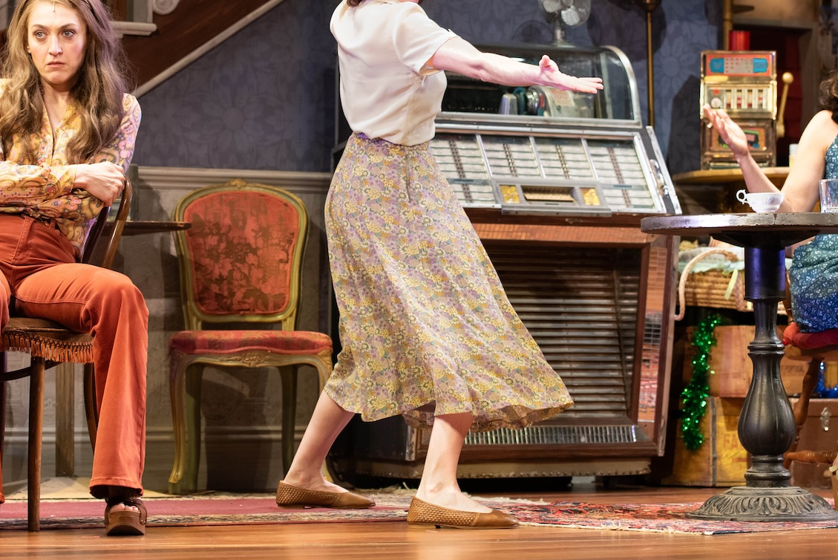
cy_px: 104
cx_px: 440
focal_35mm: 124
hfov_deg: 16.5
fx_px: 2888
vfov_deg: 11.0
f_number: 3.2
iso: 1250
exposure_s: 1/320
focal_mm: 70
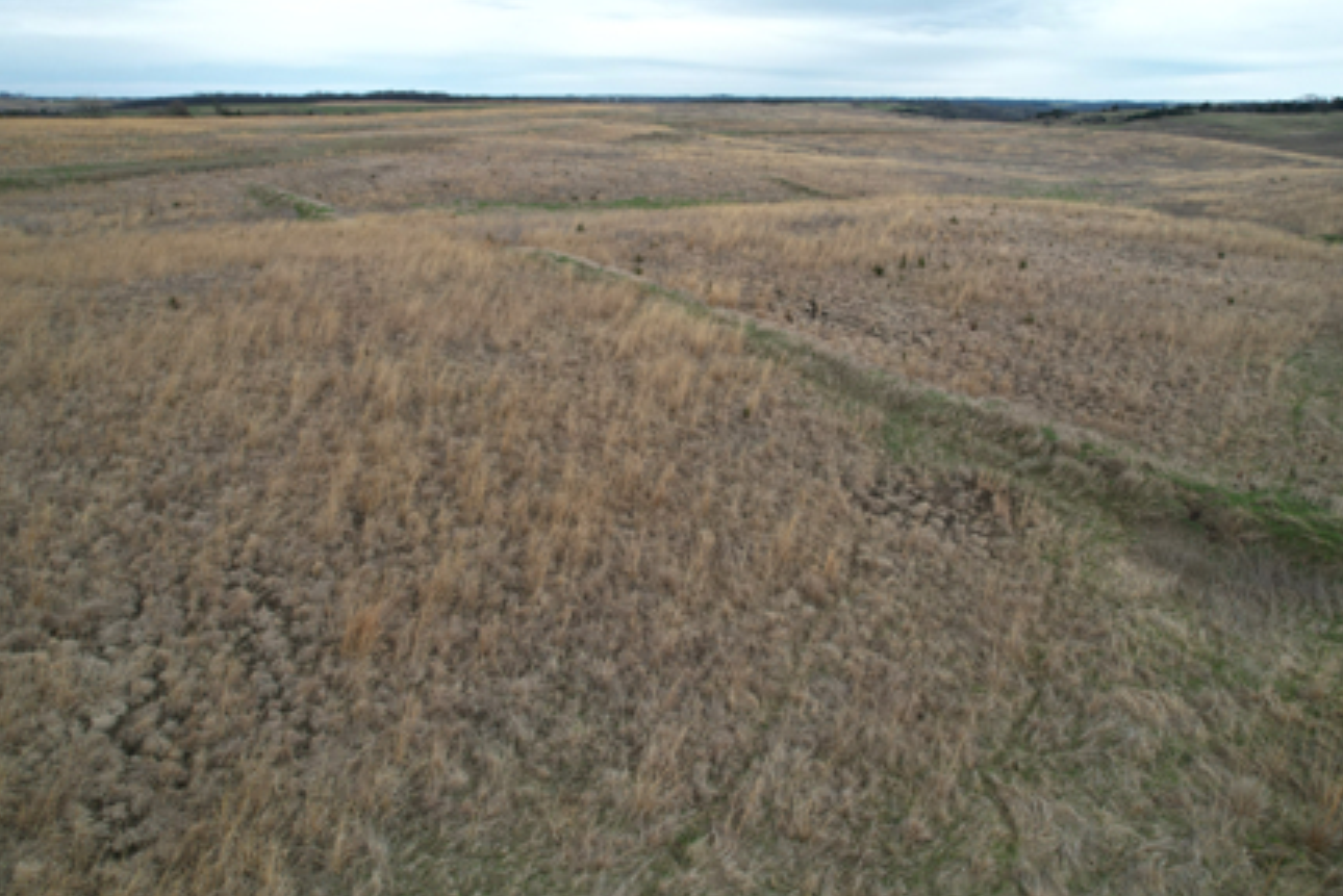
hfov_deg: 76.1
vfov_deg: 55.1
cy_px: 437
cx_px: 693
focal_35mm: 23
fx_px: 858
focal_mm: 8.38
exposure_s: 1/640
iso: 100
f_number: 2.8
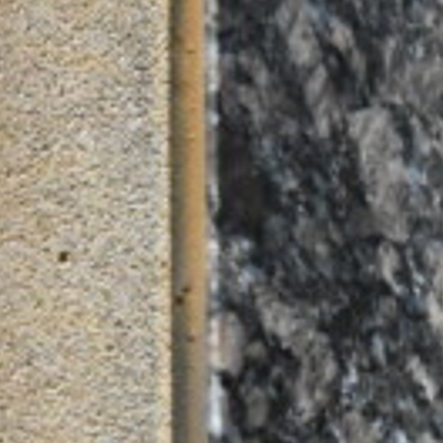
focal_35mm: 136
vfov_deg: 12.4
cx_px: 946
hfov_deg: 11.3
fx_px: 1969
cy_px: 579
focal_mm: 22
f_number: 18
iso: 6400
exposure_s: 1/1250
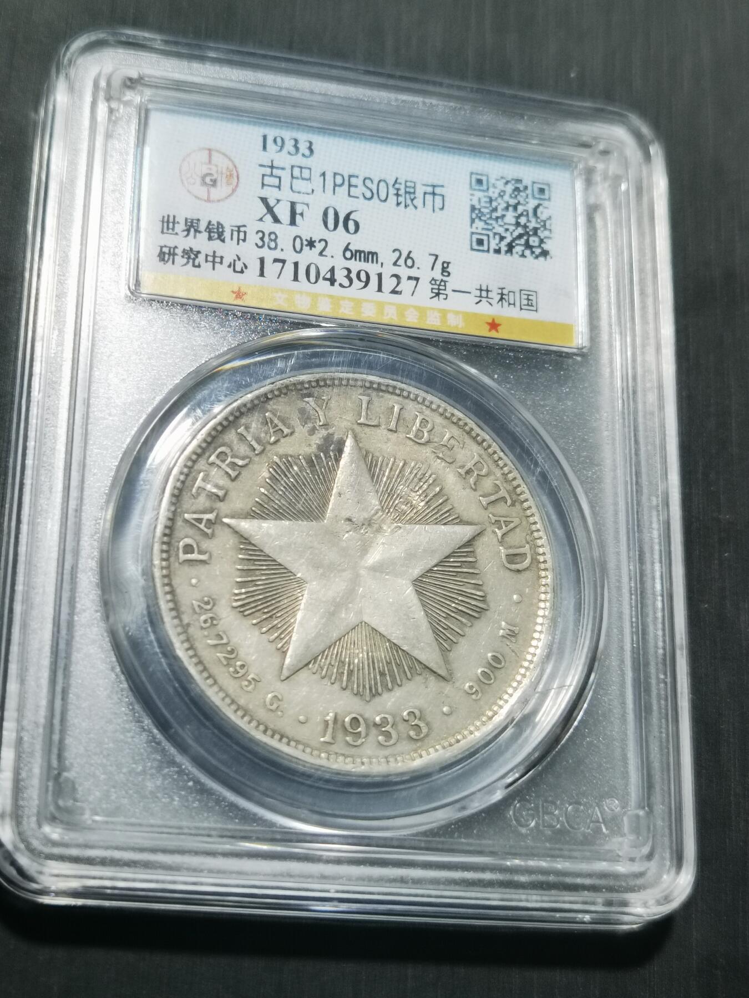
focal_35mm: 54
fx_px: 1558
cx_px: 374
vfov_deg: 35.5
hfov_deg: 27.0
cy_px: 499
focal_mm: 6.67
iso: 125
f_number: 1.9
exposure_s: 1/100
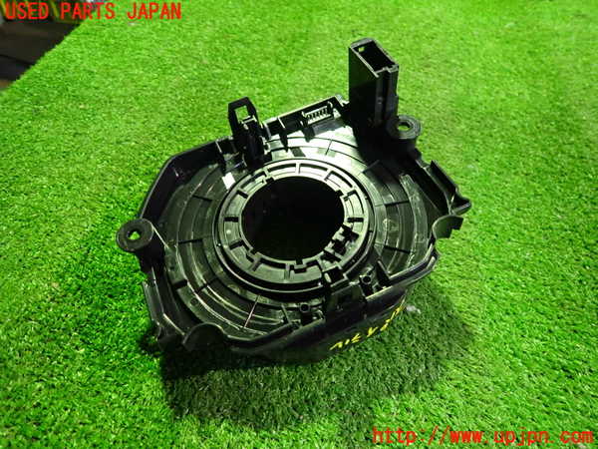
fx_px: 432
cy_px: 224
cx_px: 299
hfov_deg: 69.4
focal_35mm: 25
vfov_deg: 54.9
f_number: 2
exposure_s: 1/30
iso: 800
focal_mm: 4.5
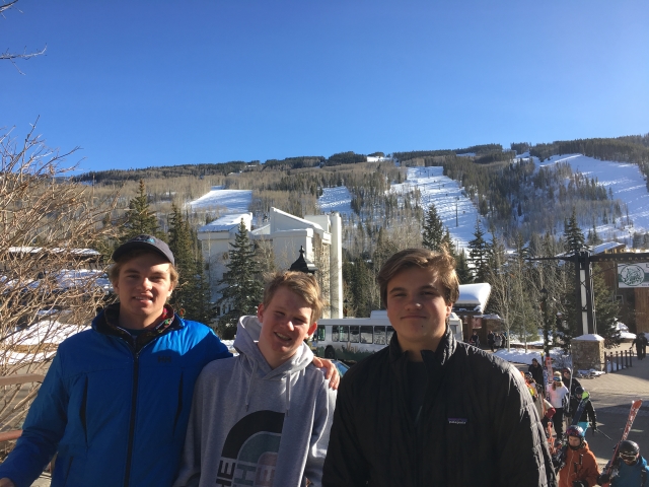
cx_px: 324
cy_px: 244
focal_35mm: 29
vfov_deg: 48.2
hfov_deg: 61.7
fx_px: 544
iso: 25
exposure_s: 1/874
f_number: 2.2
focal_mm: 4.15
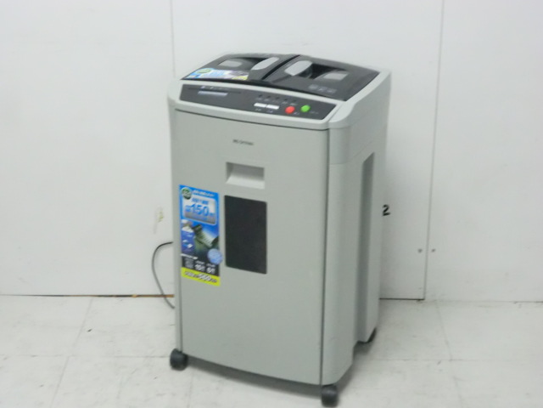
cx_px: 272
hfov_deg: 29.8
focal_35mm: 65
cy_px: 204
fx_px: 1020
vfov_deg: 22.6
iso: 800
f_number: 5.3
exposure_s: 1/40
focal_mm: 11.7
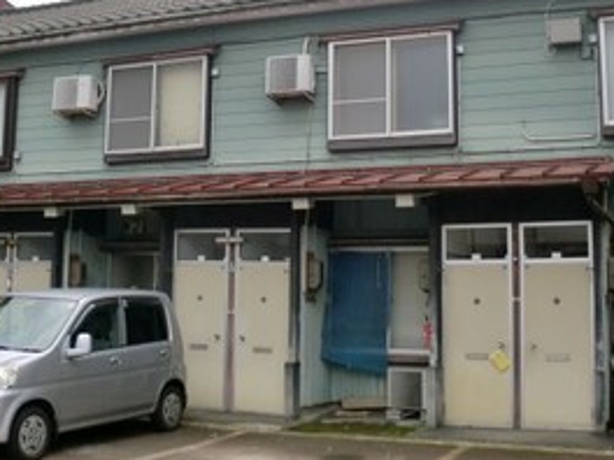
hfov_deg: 36.2
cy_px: 142
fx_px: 940
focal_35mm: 53
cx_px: 321
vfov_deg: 27.3
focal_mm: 6.3
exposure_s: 1/125
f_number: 3.1
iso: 64
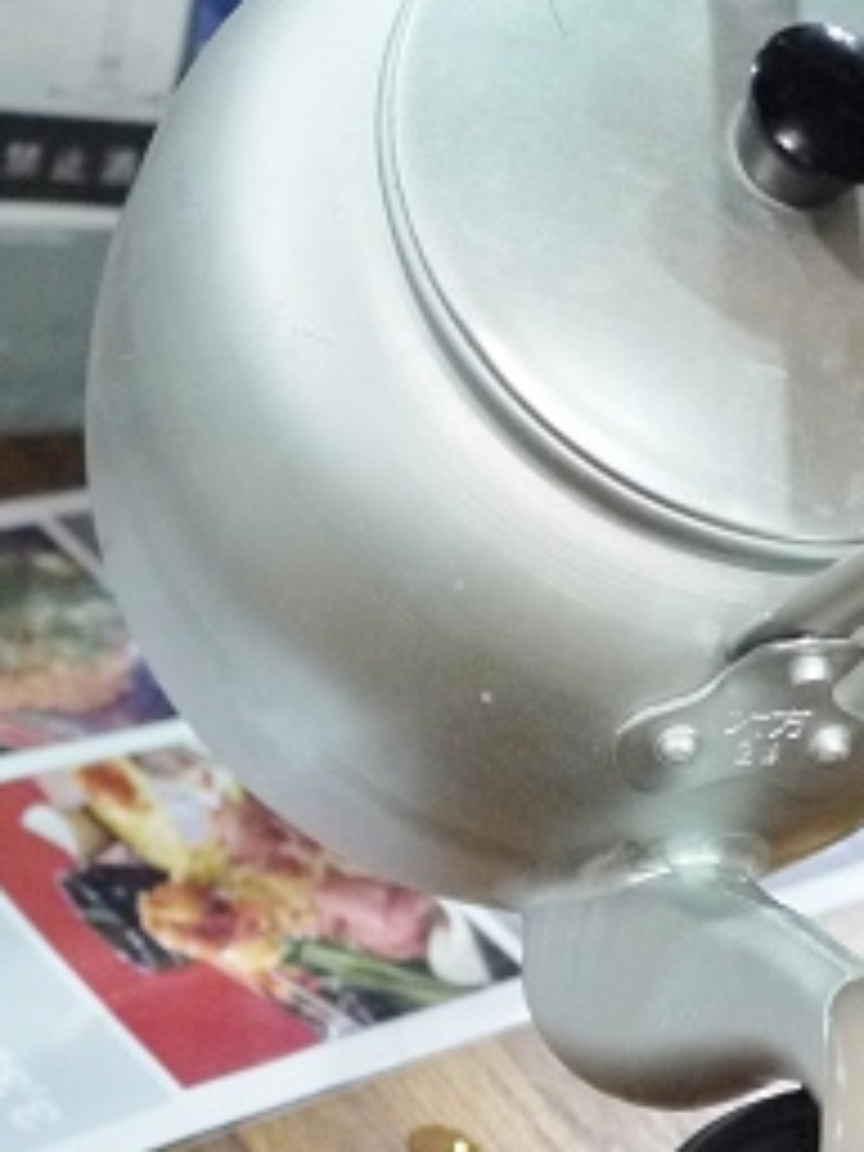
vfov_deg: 27.6
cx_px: 752
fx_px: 2330
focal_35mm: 70
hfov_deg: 20.6
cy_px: 774
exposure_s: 1/50
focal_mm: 14
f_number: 2.5
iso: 800
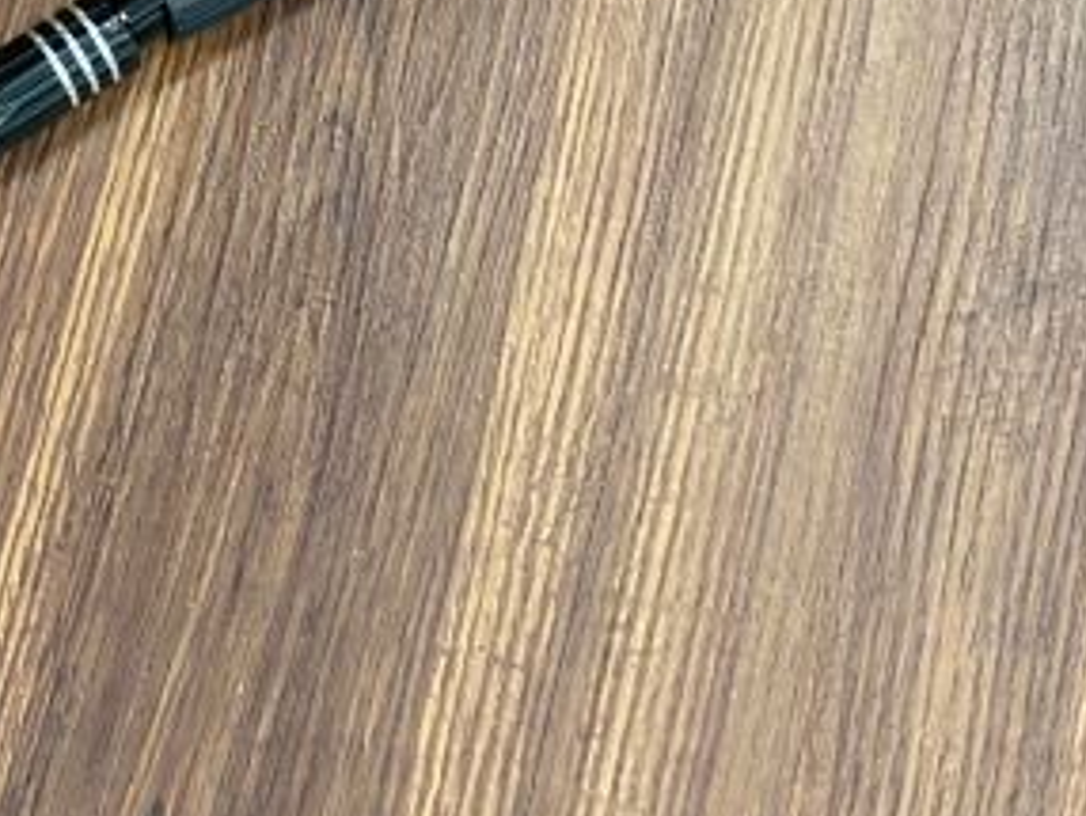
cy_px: 102
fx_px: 3328
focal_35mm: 106
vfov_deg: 13.9
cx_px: 205
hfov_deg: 18.4
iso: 320
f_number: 2
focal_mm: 6
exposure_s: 1/50
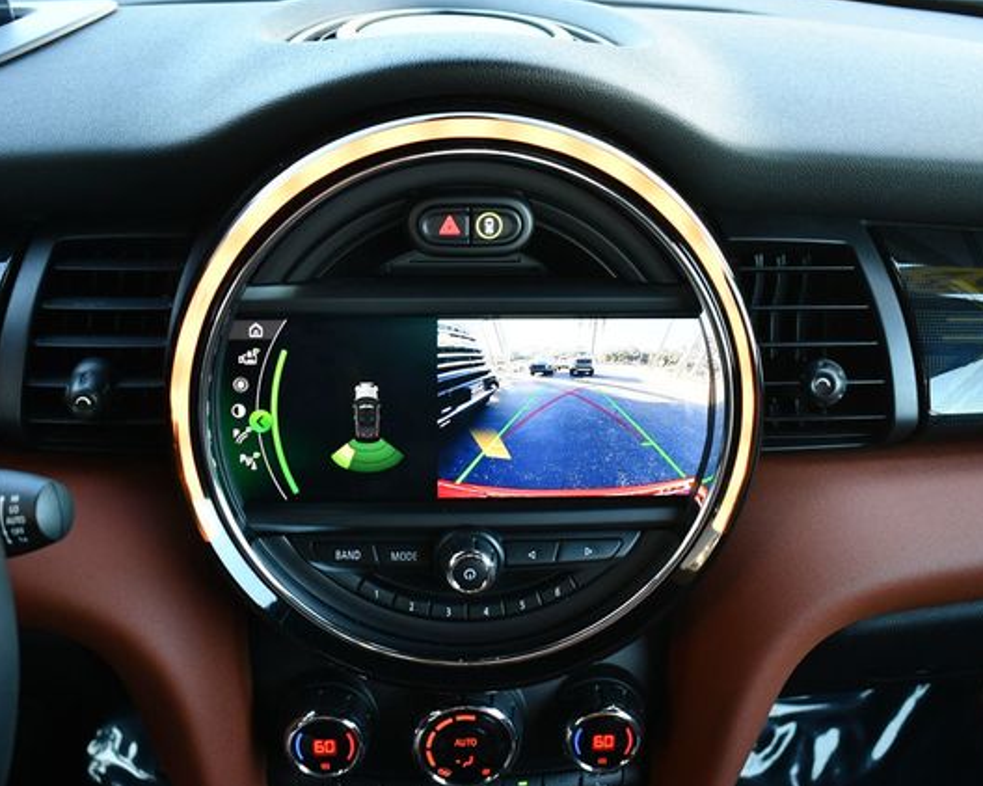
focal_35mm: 41
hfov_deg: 44.8
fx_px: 1192
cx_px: 469
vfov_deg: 36.5
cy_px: 393
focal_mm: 18
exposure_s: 1/125
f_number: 3.5
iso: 800
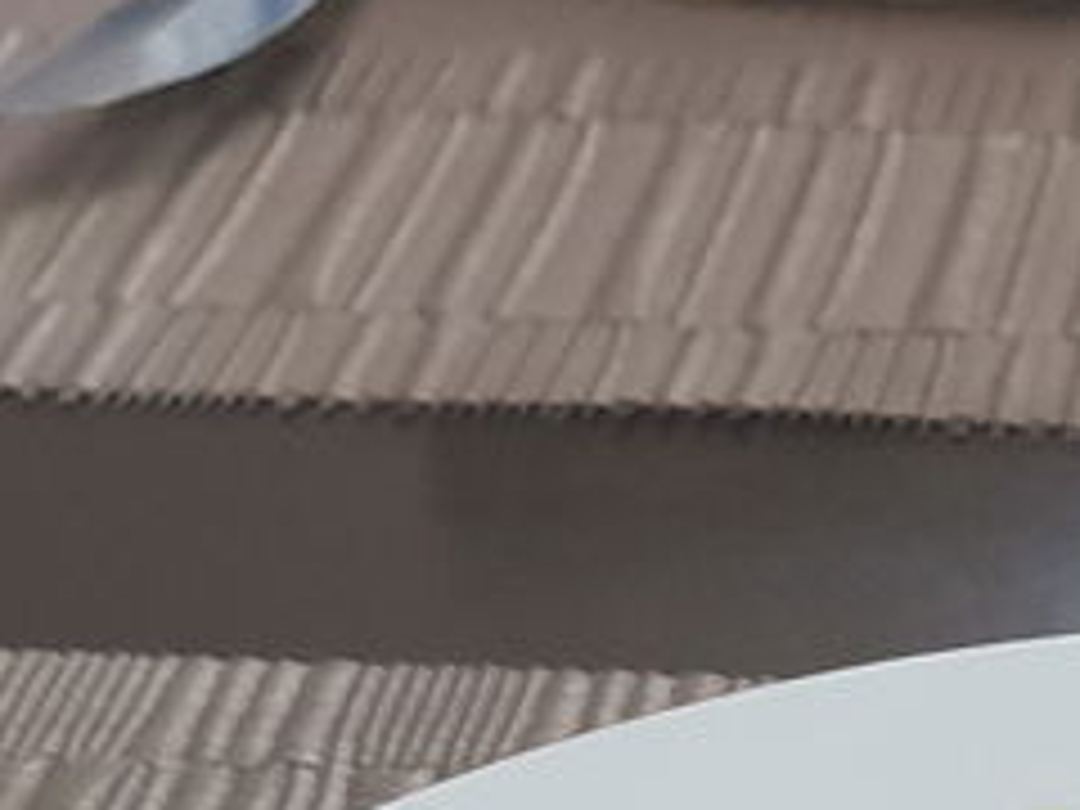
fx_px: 5398
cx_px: 1642
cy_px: 1030
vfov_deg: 8.5
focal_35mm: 173
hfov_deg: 11.0
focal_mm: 4.32
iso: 400
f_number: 1.7
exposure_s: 1/50
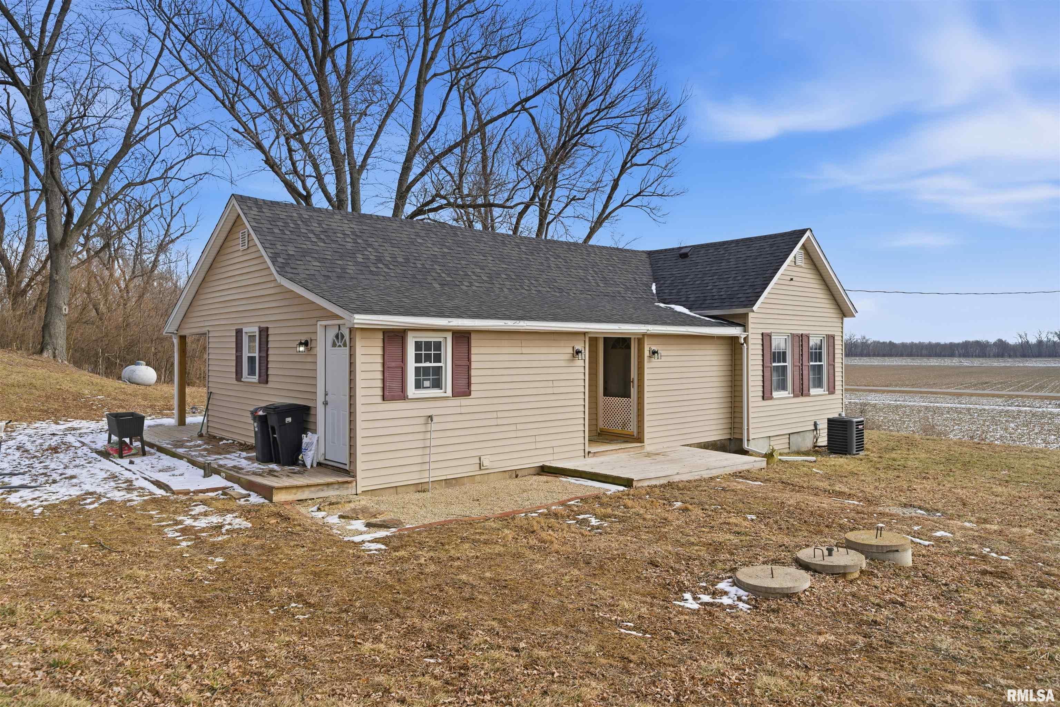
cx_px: 530
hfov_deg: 73.7
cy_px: 354
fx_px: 707
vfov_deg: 53.2
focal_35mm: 24
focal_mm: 24
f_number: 5.6
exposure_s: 1/2500
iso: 100
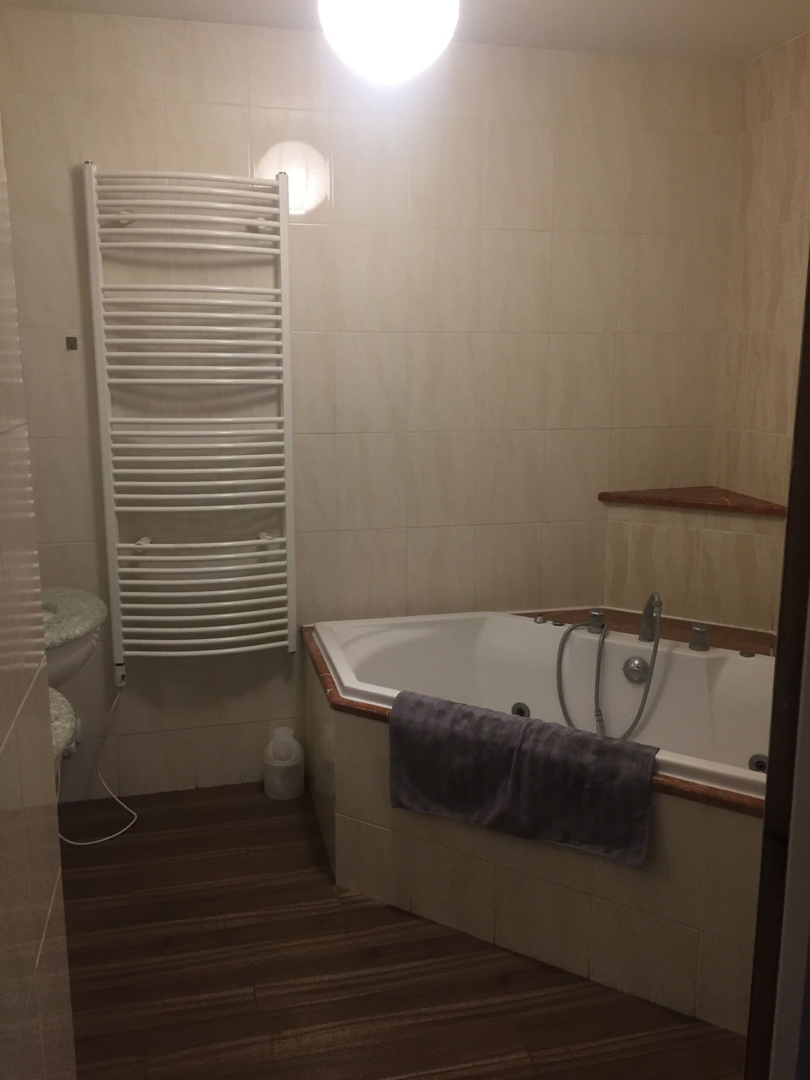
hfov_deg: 48.2
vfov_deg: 61.7
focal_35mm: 29
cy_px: 540
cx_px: 405
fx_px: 905
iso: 160
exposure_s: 1/33
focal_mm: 4.15
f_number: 2.2
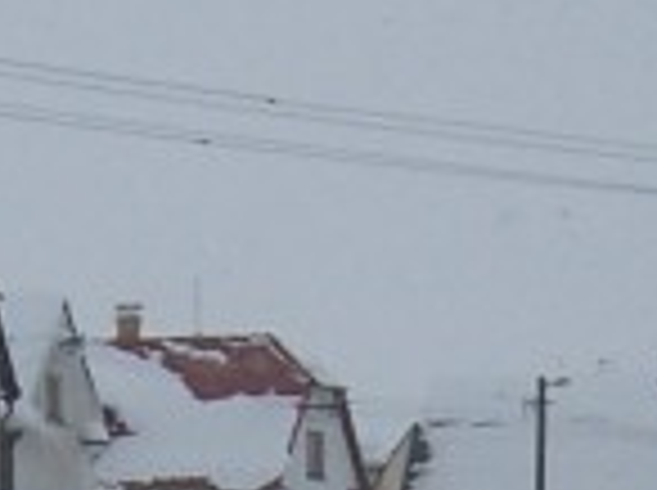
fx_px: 3714
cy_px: 1016
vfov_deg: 7.2
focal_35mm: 196
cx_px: 209
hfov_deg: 10.1
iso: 80
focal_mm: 5.5
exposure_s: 1/1000
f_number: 4
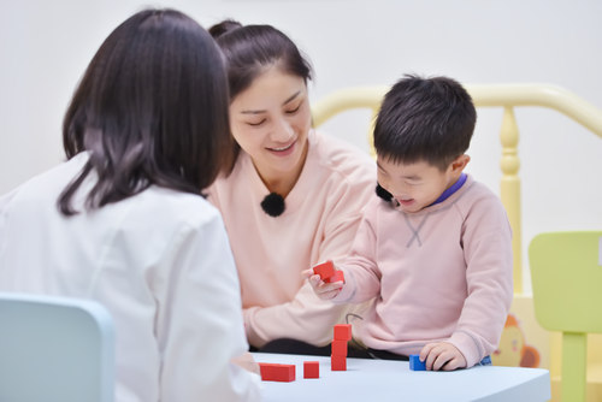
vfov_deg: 11.4
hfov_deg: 17.1
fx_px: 2008
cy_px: 201
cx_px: 301
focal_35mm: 120
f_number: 3.2
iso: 1600
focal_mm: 120
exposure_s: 1/200
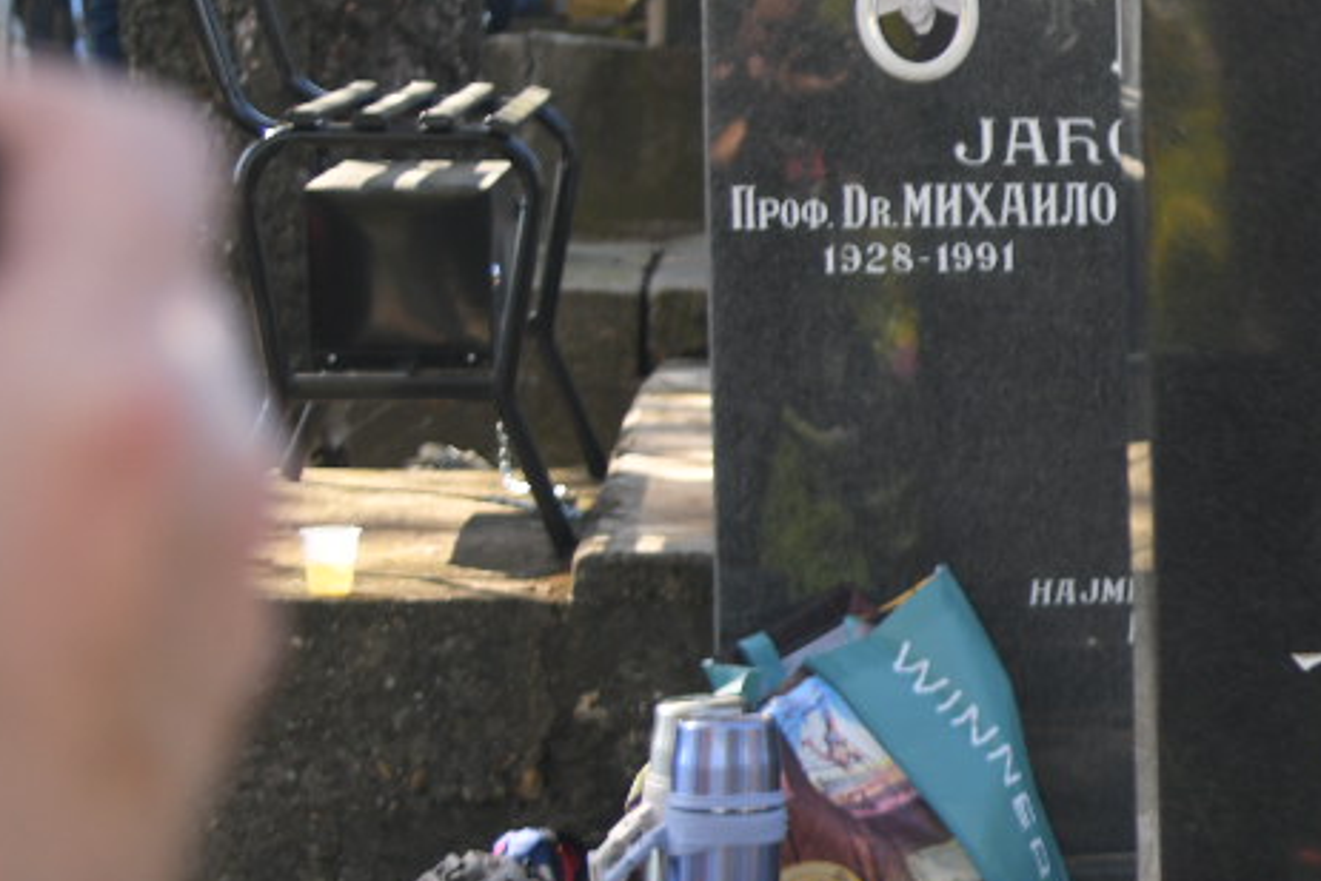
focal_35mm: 133
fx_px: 4882
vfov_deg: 10.3
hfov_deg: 13.9
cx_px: 2291
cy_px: 365
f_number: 4
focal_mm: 38
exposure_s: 1/200
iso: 200
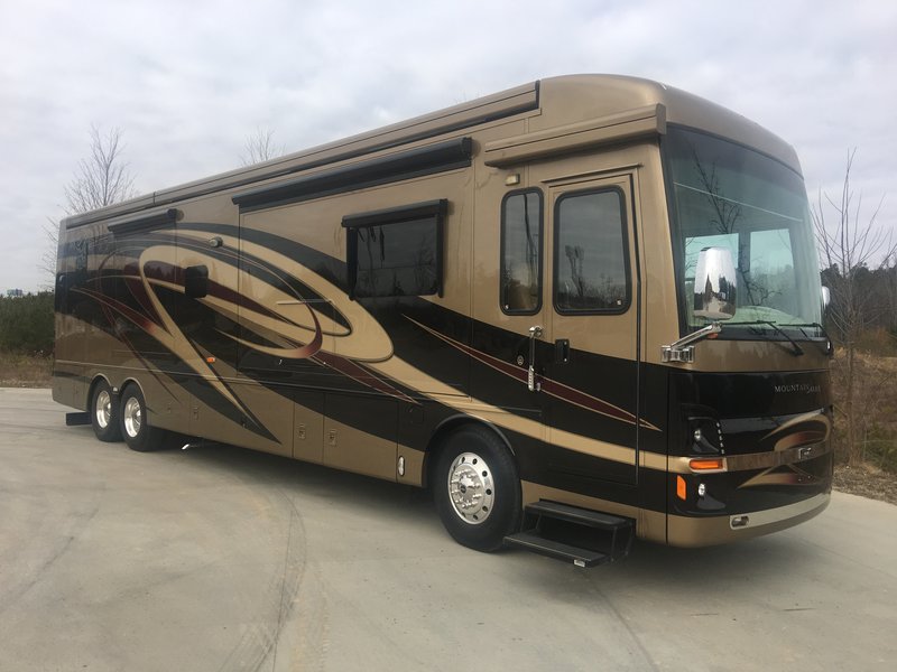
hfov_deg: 61.7
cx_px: 448
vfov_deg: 48.2
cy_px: 336
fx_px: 751
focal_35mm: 29
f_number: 2.2
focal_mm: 4.15
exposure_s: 1/1221
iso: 25
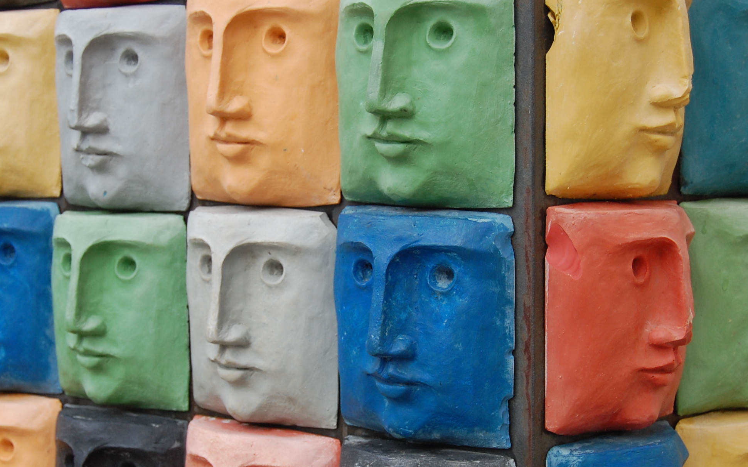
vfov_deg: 14.5
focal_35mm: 90
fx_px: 1834
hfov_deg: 23.0
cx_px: 386
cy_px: 314
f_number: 5
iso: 400
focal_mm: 38
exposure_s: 1/100
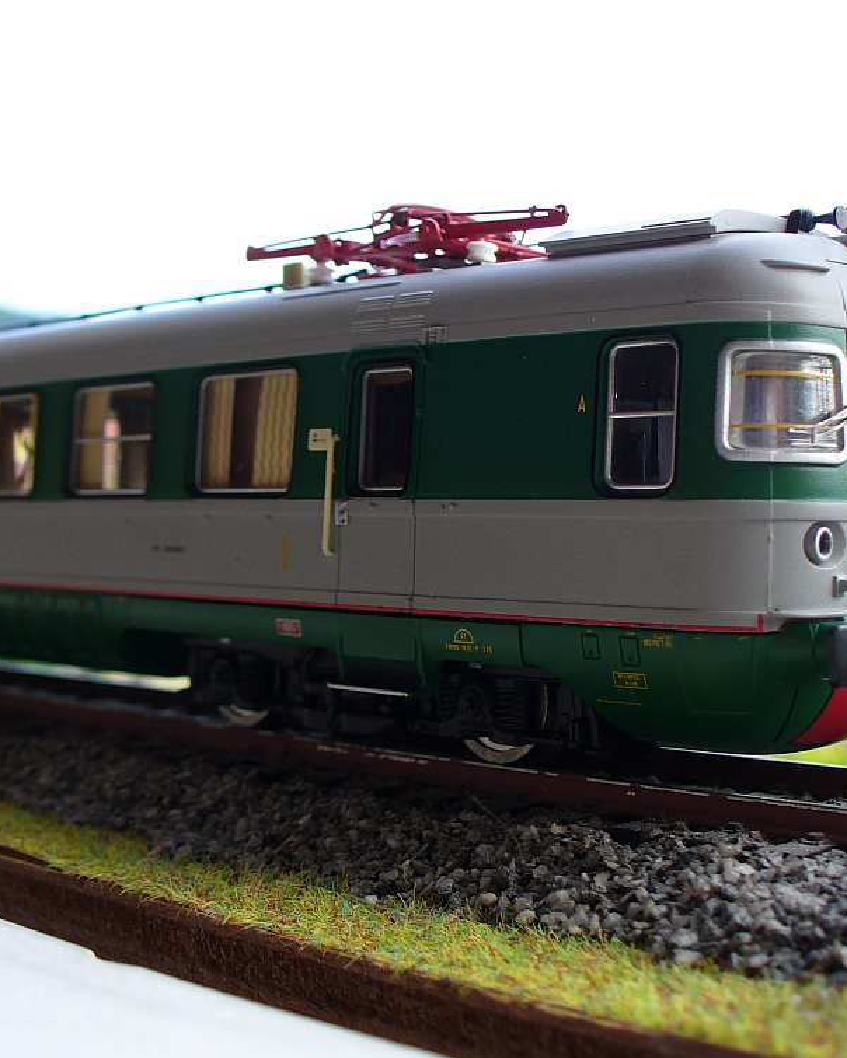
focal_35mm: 49
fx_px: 1535
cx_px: 506
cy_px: 527
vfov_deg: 38.0
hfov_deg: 30.8
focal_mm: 6.1
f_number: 2.8
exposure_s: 1/160
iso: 80
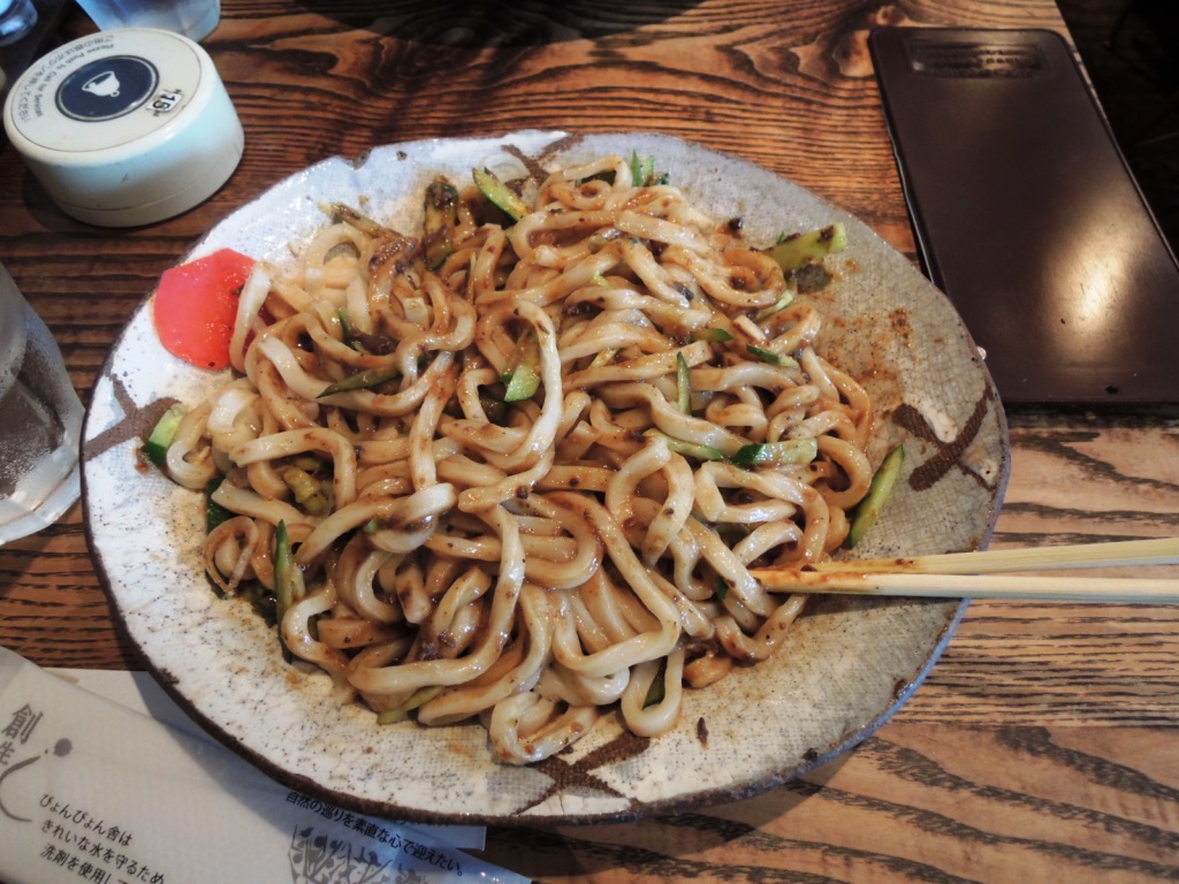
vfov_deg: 56.8
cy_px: 442
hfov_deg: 71.6
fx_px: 817
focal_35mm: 24
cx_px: 590
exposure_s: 1/25
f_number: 2.8
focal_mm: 4.3
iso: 400
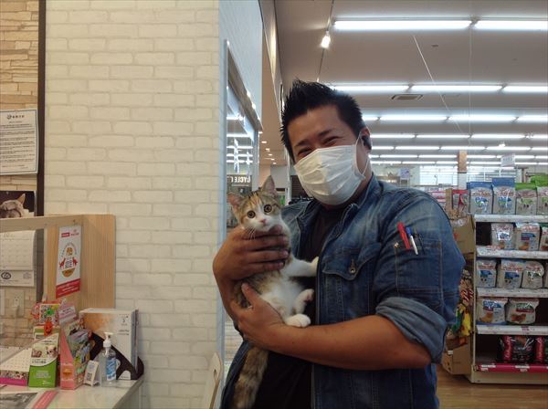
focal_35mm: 35
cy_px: 204
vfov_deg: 40.6
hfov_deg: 52.7
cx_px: 274
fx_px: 553
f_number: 2.4
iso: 64
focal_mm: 4.28
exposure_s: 1/60
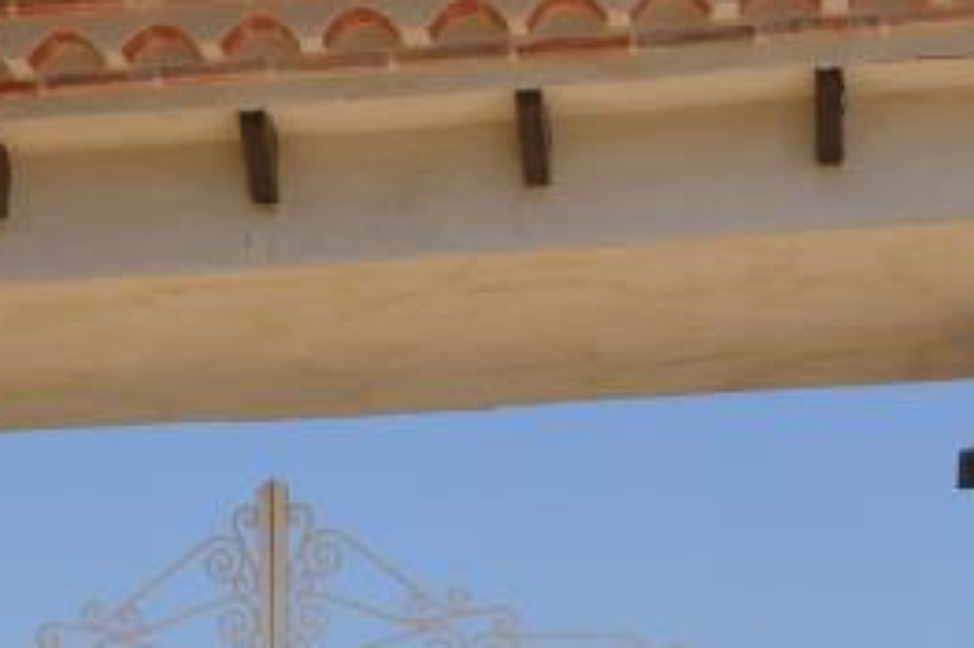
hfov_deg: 17.3
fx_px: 3163
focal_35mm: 117
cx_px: 181
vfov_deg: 11.3
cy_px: 931
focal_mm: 20
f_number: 8
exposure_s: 1/250
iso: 100
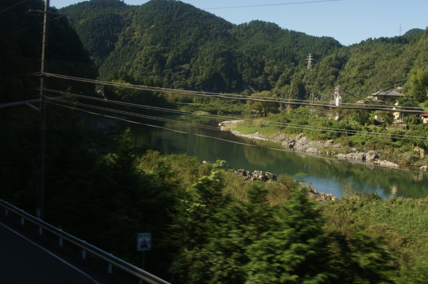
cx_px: 286
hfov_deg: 45.7
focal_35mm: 42
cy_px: 93
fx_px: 499
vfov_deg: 31.6
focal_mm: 18
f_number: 9
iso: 100
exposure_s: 1/80
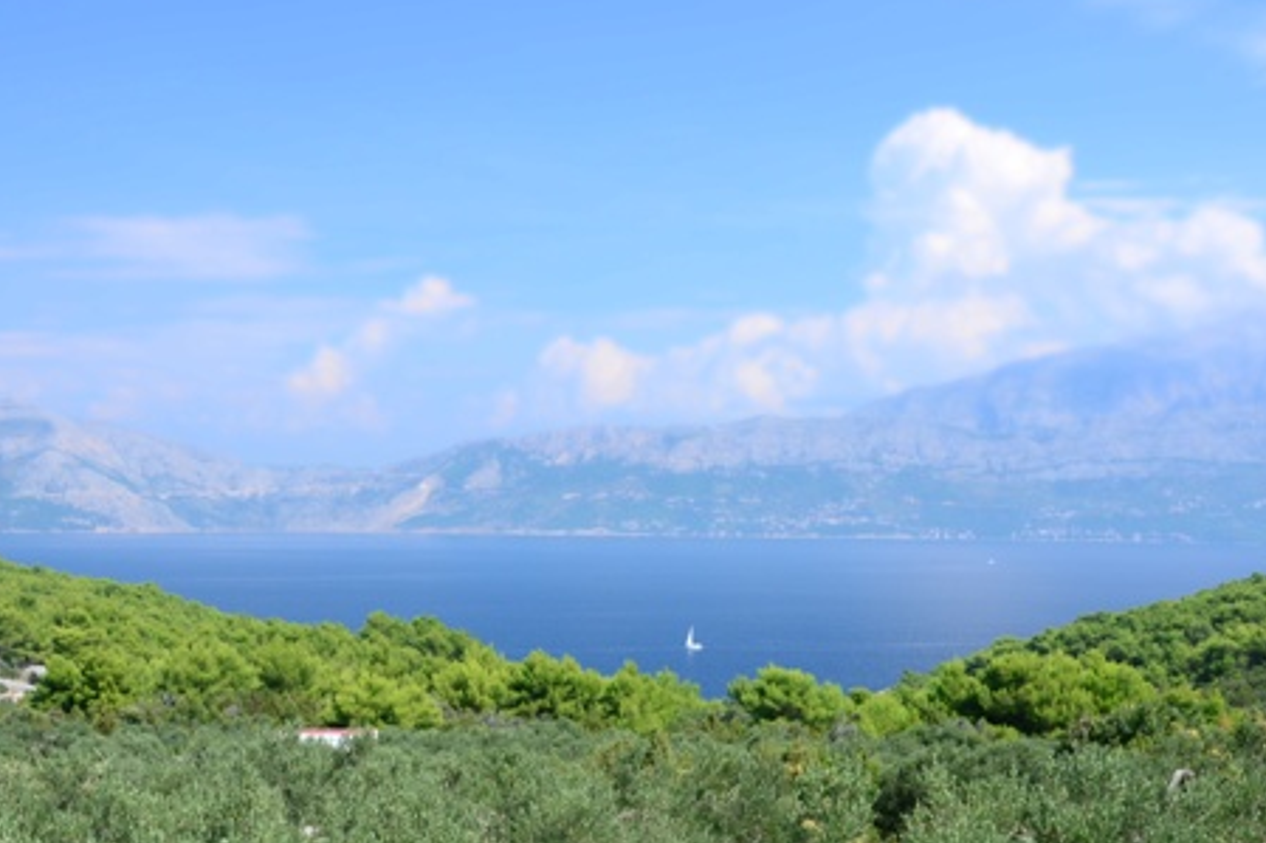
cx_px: 694
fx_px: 1687
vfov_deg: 27.7
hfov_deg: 41.1
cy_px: 620
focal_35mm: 48
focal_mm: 18
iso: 200
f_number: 11
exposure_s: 1/100
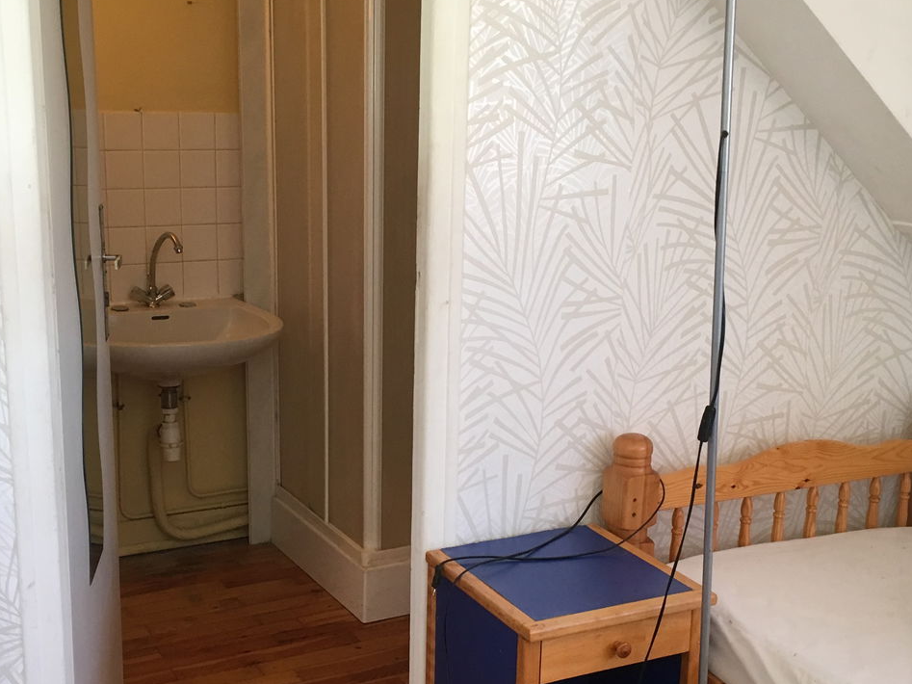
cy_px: 402
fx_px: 1291
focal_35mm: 49
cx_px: 423
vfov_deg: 29.6
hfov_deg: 38.9
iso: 125
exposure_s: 1/33
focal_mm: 4.15
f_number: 2.2
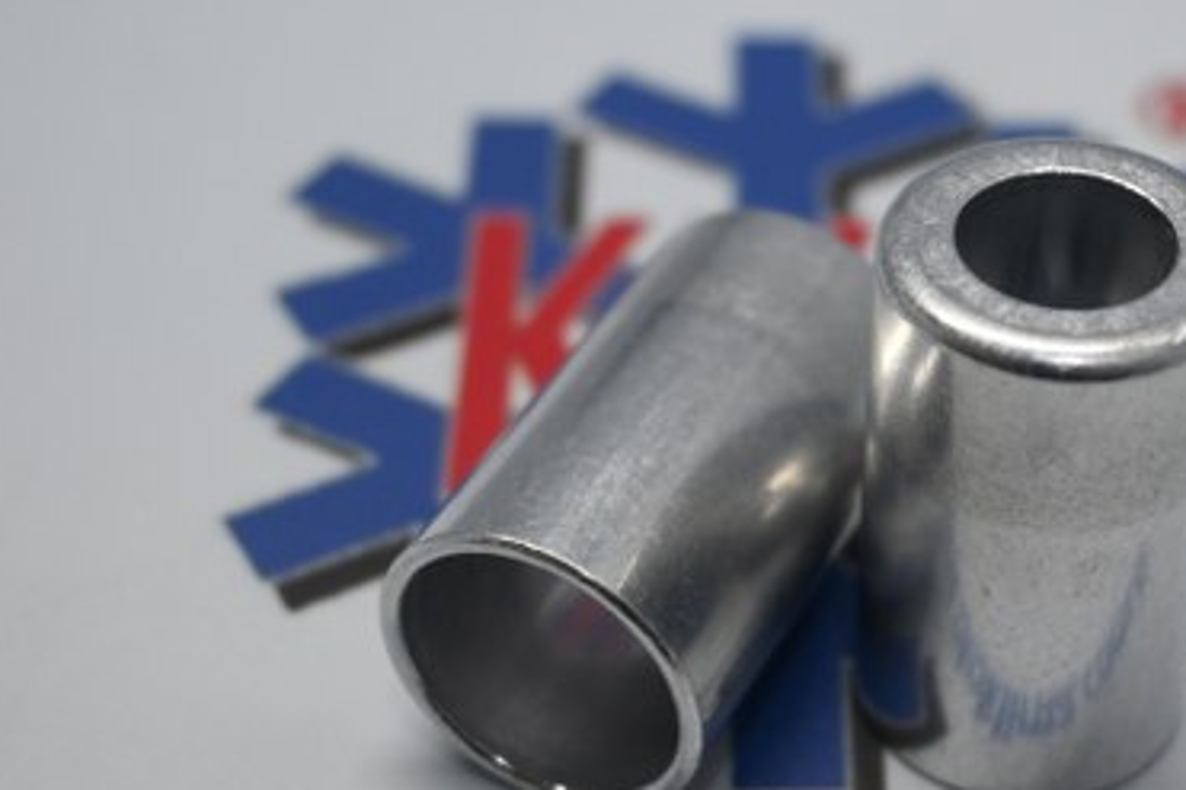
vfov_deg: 17.8
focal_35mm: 76
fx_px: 2516
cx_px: 834
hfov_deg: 26.3
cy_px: 422
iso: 720
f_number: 5
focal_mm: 31.5
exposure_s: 1/125
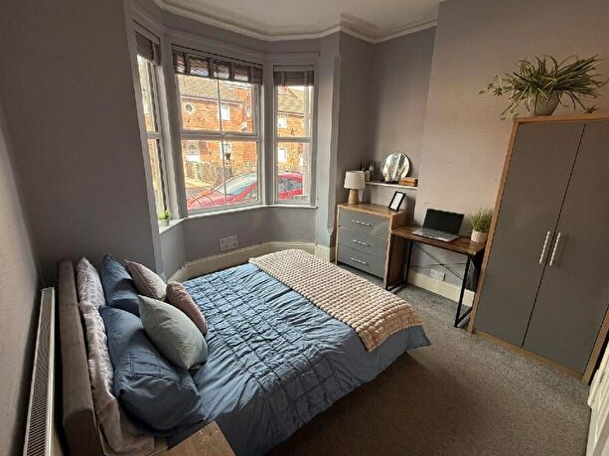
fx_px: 281
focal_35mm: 16
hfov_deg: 94.5
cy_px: 226
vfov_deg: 78.0
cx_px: 301
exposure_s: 1/100
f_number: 2.2
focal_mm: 2.22
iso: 64
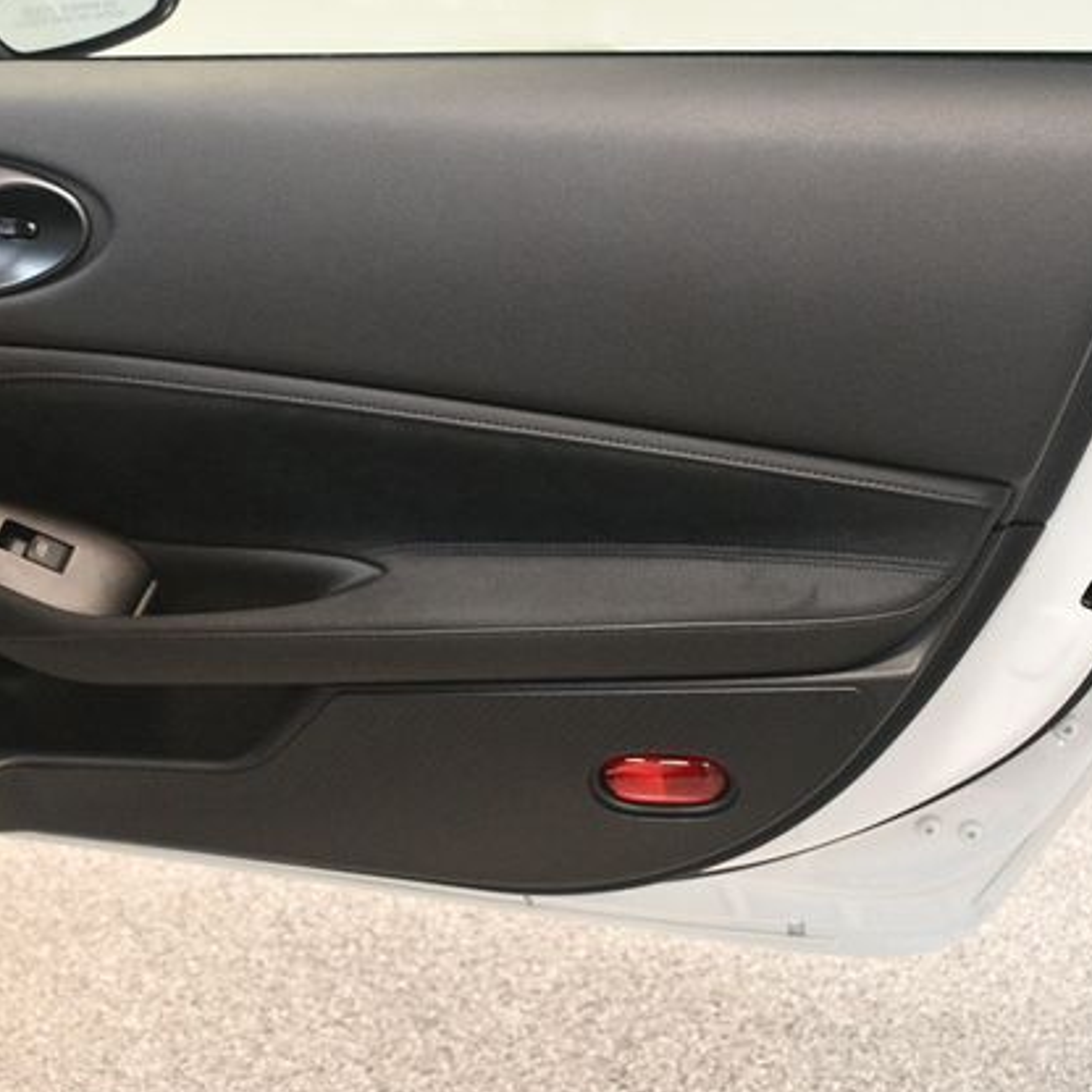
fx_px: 1820
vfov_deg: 33.4
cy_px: 549
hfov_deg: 33.2
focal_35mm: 51
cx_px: 415
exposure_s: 1/100
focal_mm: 26
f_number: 3.8
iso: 3200
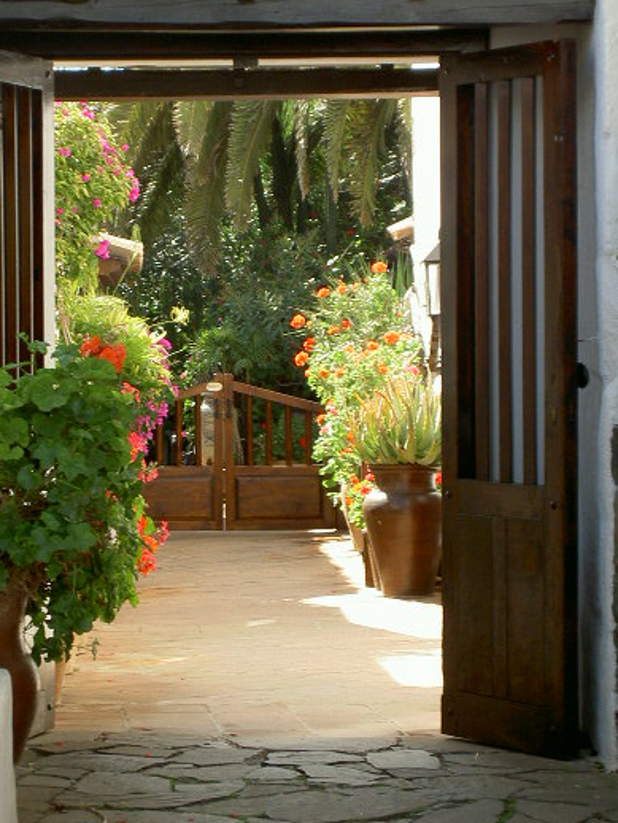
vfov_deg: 15.6
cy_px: 319
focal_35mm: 126
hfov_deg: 11.8
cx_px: 257
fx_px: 2997
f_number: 4.9
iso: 50
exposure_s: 1/80
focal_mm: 16.8
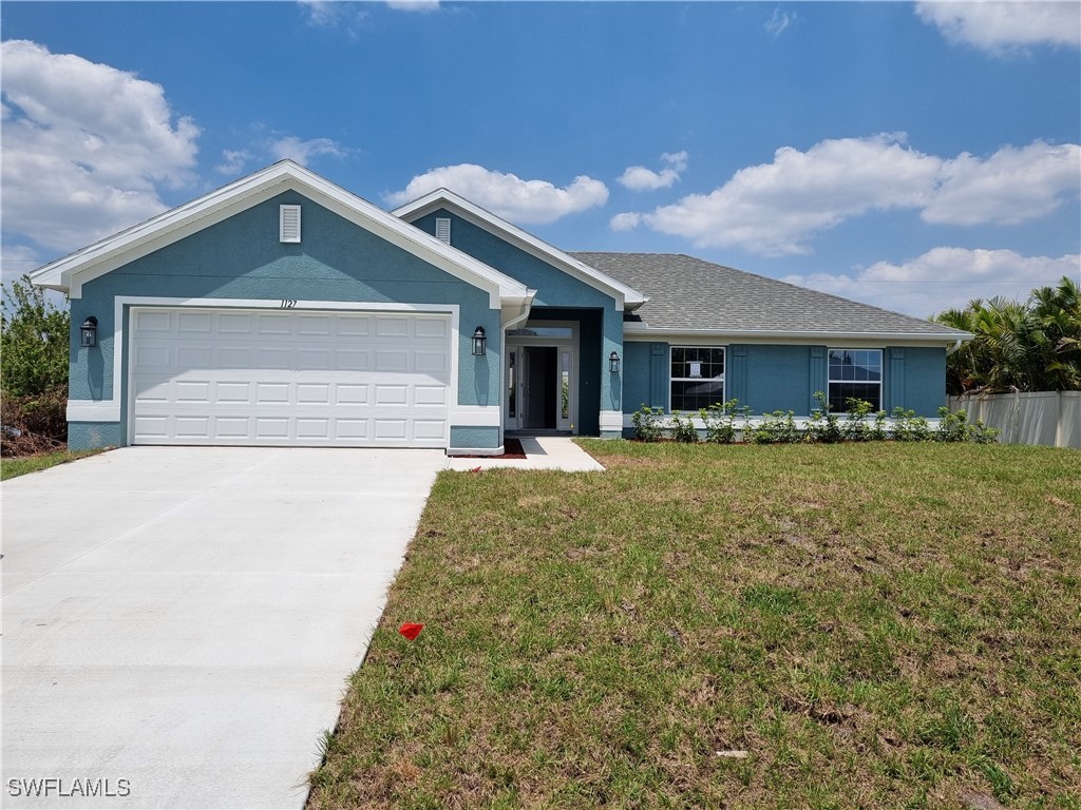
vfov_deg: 53.1
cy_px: 405
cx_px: 540
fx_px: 812
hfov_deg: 67.3
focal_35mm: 26
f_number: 1.8
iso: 50
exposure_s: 1/5168
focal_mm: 5.4
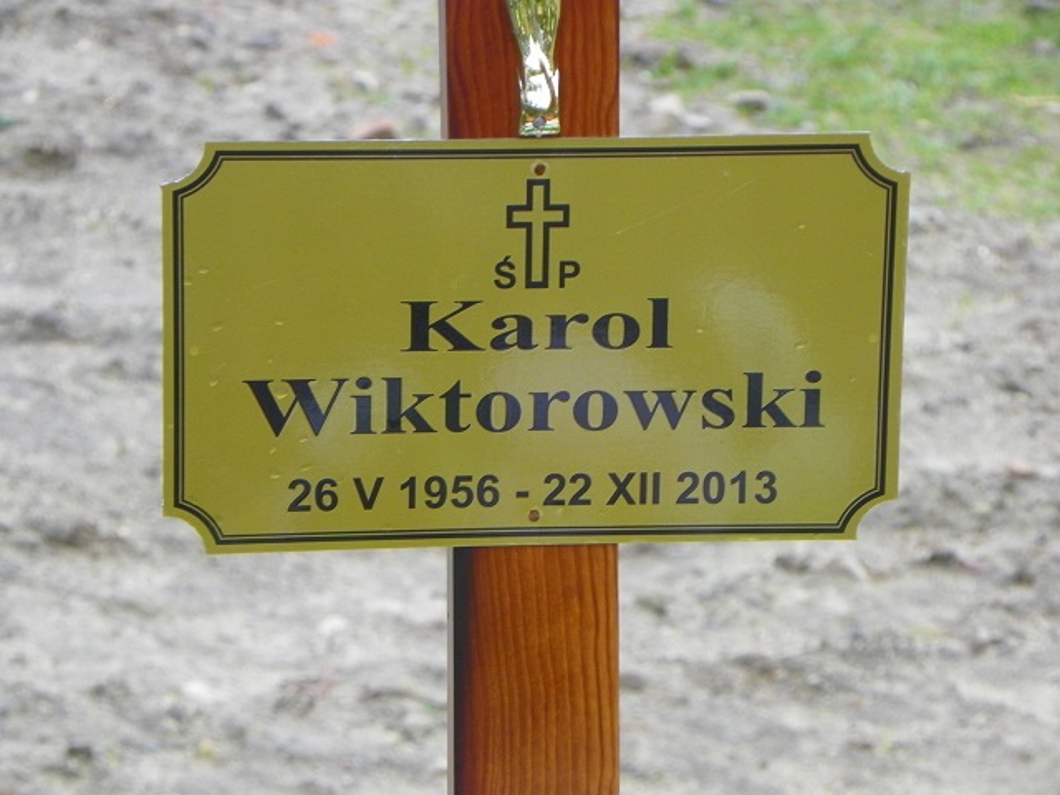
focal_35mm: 204
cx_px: 530
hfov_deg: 9.7
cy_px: 398
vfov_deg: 7.3
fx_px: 6247
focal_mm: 36.3
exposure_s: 1/60
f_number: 4.5
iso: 100
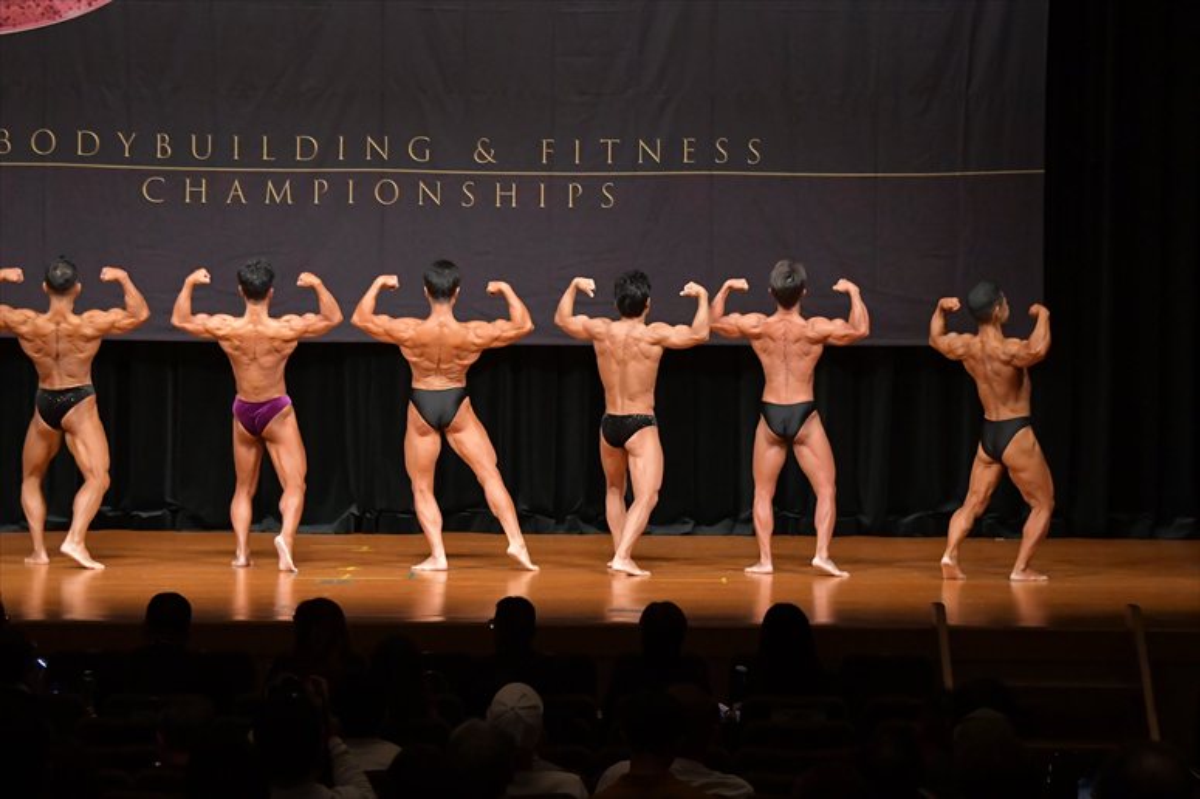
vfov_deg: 10.2
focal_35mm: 135
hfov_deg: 15.2
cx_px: 600
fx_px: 4498
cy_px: 400
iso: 5000
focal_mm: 90
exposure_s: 1/400
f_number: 5.6
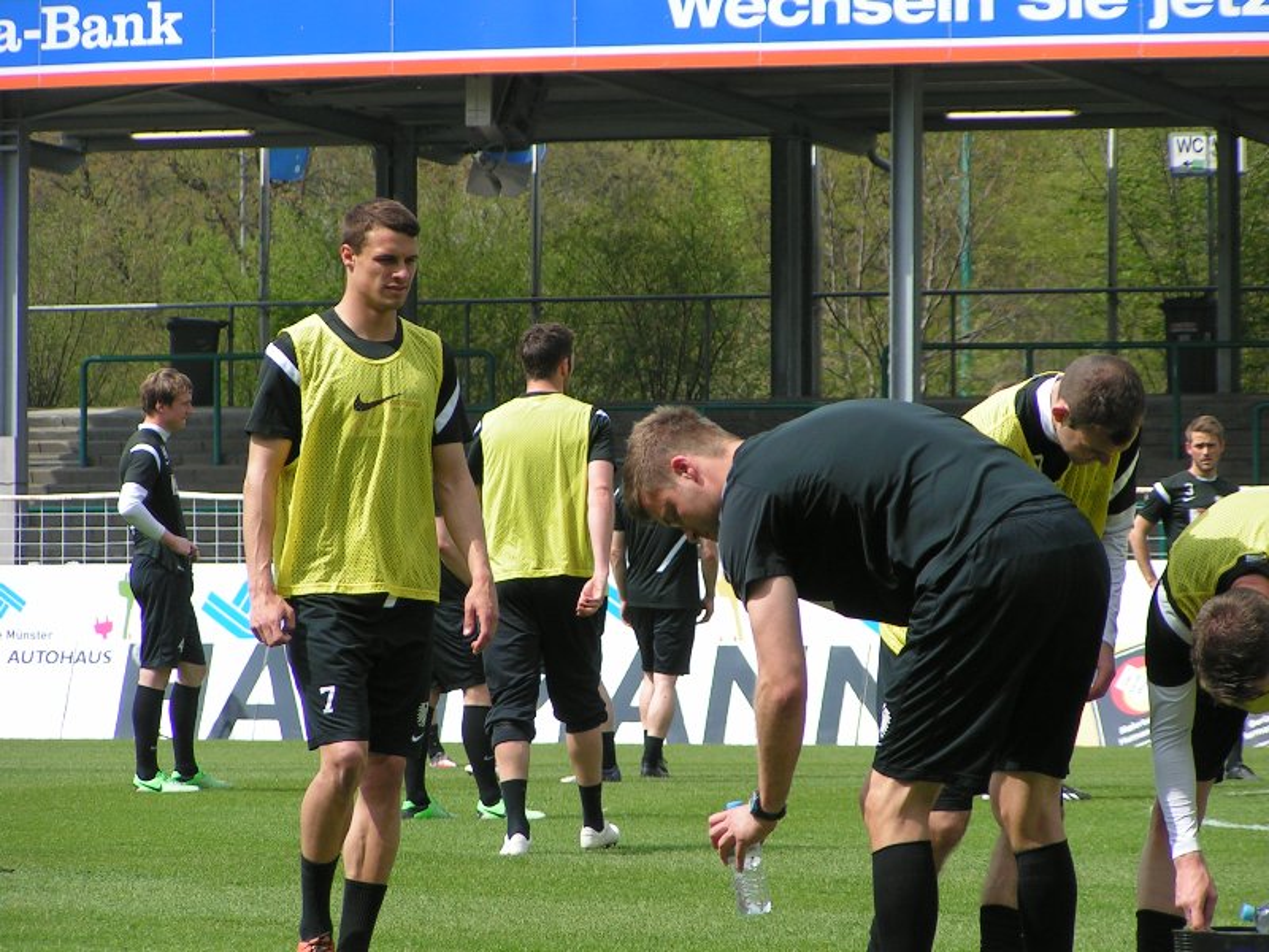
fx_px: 9055
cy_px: 476
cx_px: 634
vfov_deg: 6.0
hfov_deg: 8.0
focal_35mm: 247
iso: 50
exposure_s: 1/800
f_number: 4
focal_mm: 37.8
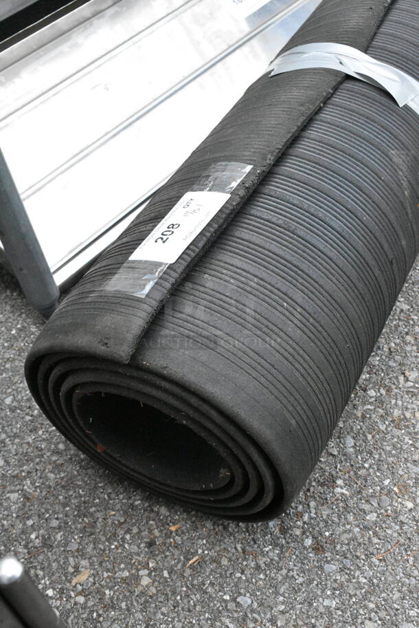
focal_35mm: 44
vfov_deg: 44.9
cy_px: 314
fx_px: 758
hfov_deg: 30.9
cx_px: 210
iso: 6400
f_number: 11
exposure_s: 1/500
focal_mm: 29
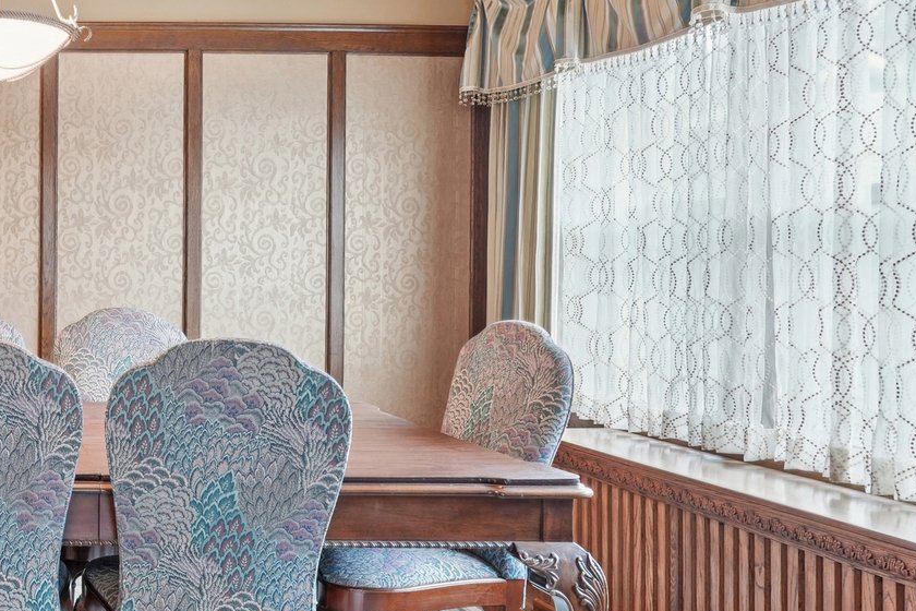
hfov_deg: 40.8
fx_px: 1023
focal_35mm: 40
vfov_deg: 33.2
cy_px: 272
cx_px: -39
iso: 320
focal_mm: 16.5
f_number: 6.3
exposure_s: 1/4
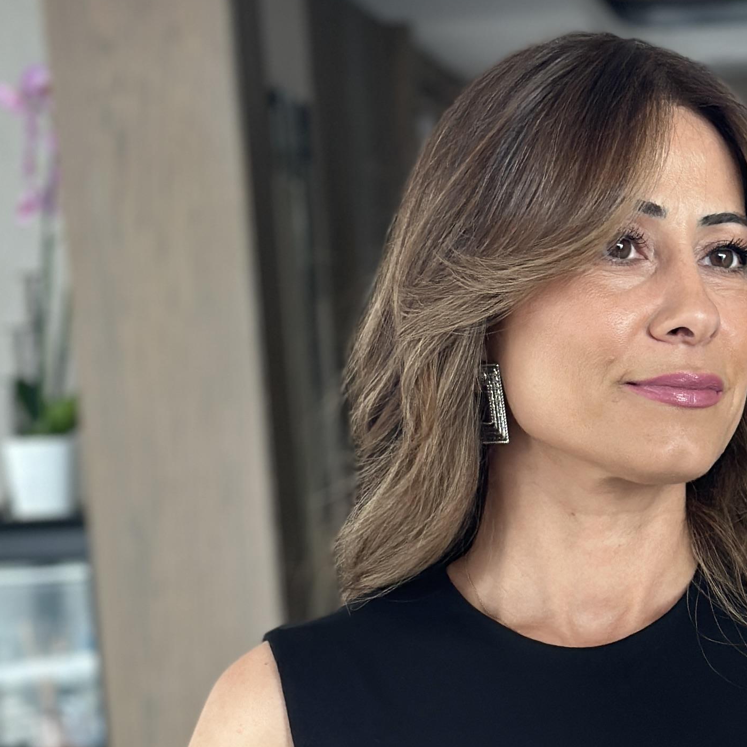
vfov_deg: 13.9
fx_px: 2979
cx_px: 667
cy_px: 897
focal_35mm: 122
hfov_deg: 14.2
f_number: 1.78
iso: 125
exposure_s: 1/62
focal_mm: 6.86
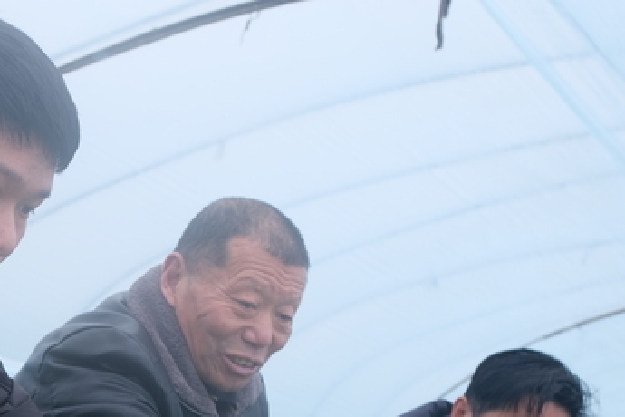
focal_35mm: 76
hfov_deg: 25.4
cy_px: 412
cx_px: 11
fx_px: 1319
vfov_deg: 17.5
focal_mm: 23
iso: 320
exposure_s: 1/400
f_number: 4
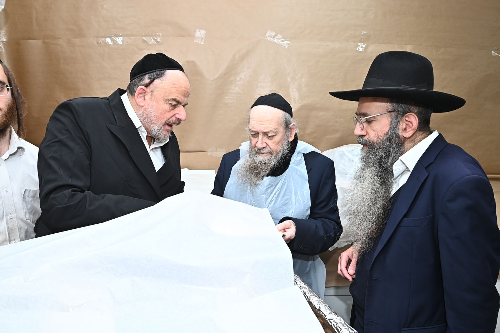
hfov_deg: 73.8
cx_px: 250
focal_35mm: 24
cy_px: 166
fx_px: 333
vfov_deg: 53.1
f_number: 8
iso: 1600
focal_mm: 24
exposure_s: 1/200
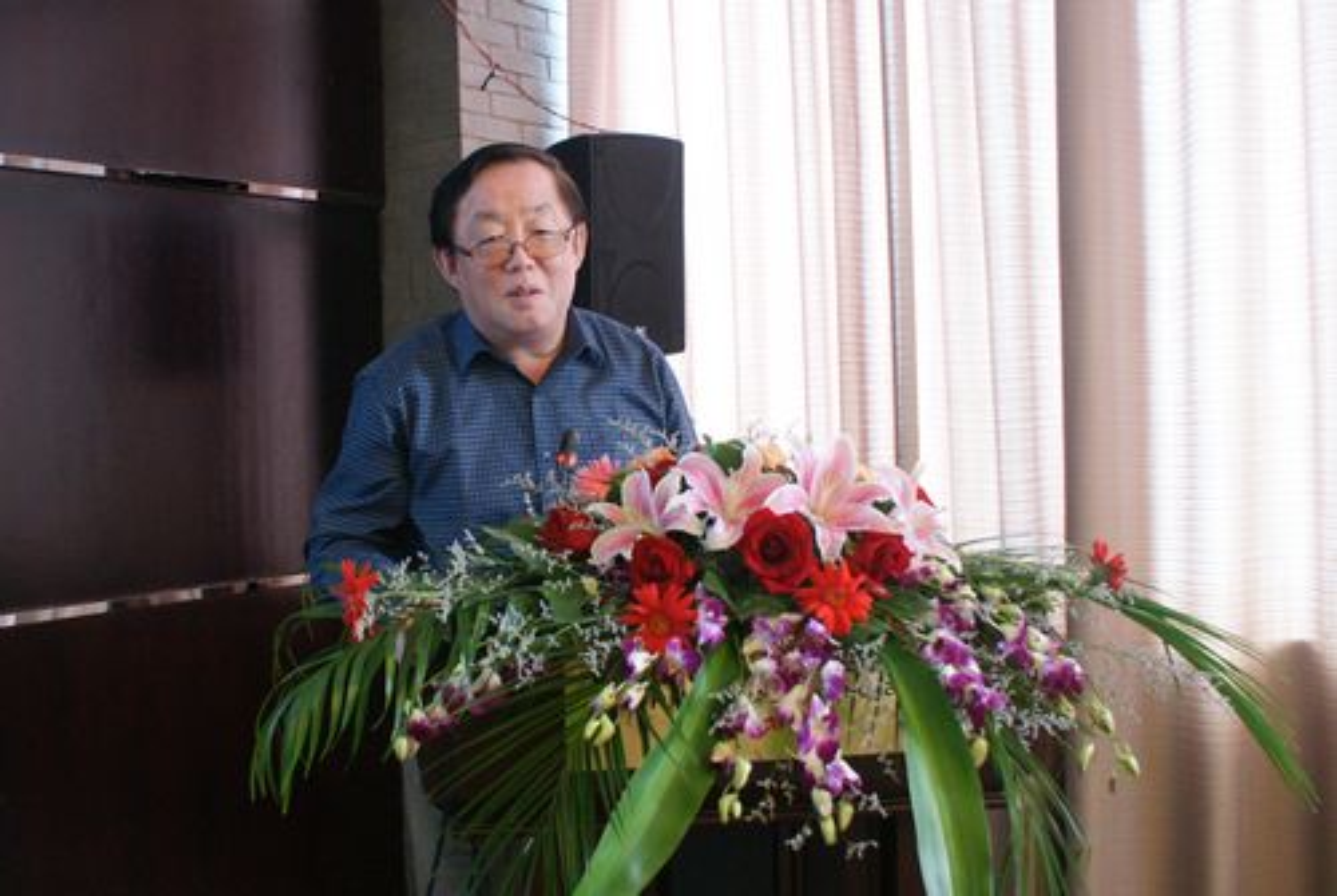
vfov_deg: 48.1
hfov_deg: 67.3
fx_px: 1004
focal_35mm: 27
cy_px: 448
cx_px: 668
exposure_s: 1/30
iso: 800
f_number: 3.5
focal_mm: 18
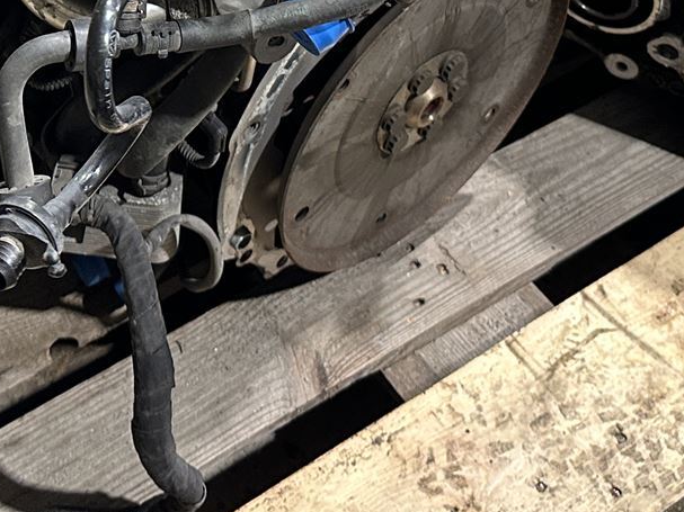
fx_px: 1600
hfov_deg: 23.8
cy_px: -254
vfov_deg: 16.6
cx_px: 144
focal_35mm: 81
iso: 200
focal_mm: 6.86
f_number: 1.78
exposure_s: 1/50
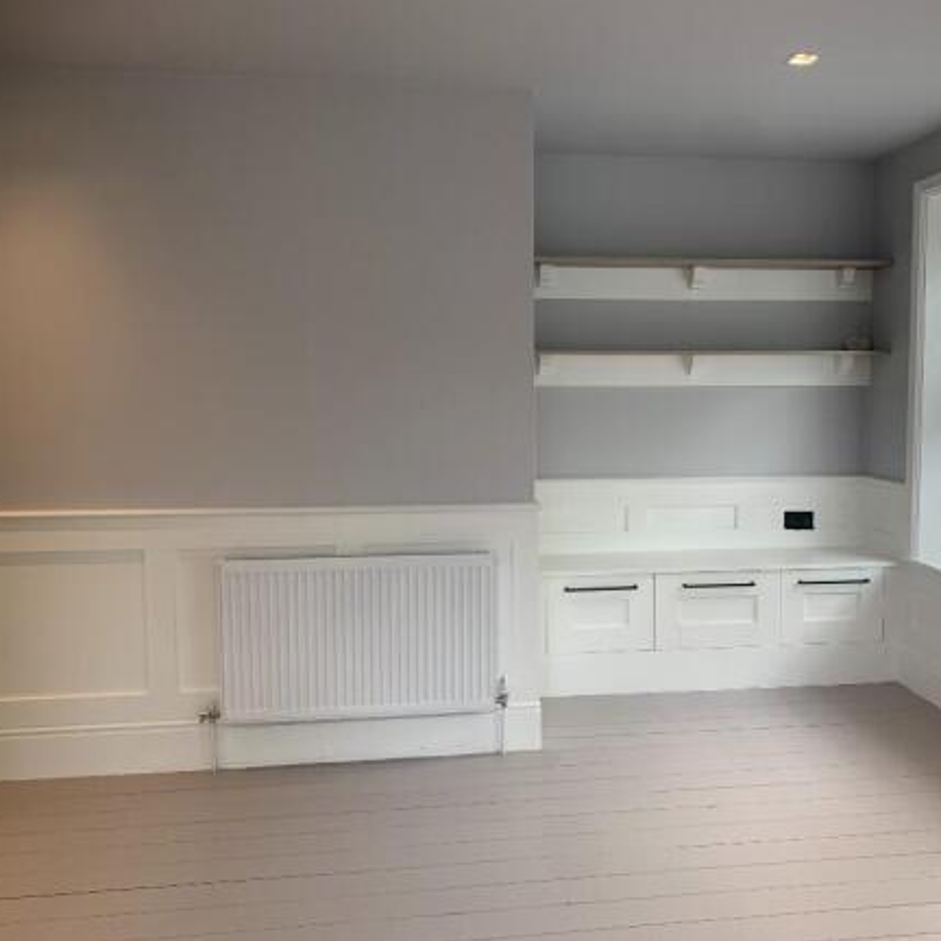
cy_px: 467
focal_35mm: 31
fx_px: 953
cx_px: 550
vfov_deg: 52.5
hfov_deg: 52.3
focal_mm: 4.25
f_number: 1.8
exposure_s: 1/100
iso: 40
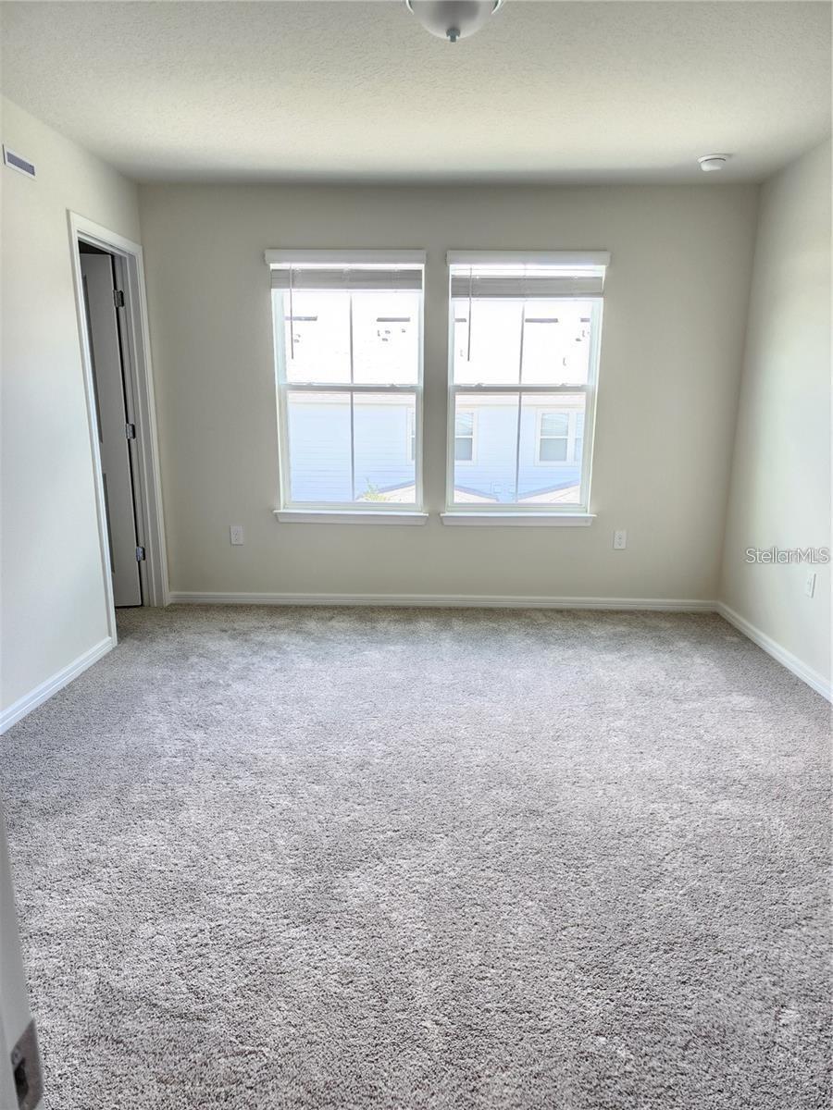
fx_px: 738
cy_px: 555
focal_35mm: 23
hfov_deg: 58.9
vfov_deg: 73.9
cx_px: 416
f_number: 1.8
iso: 200
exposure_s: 1/120
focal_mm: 6.4
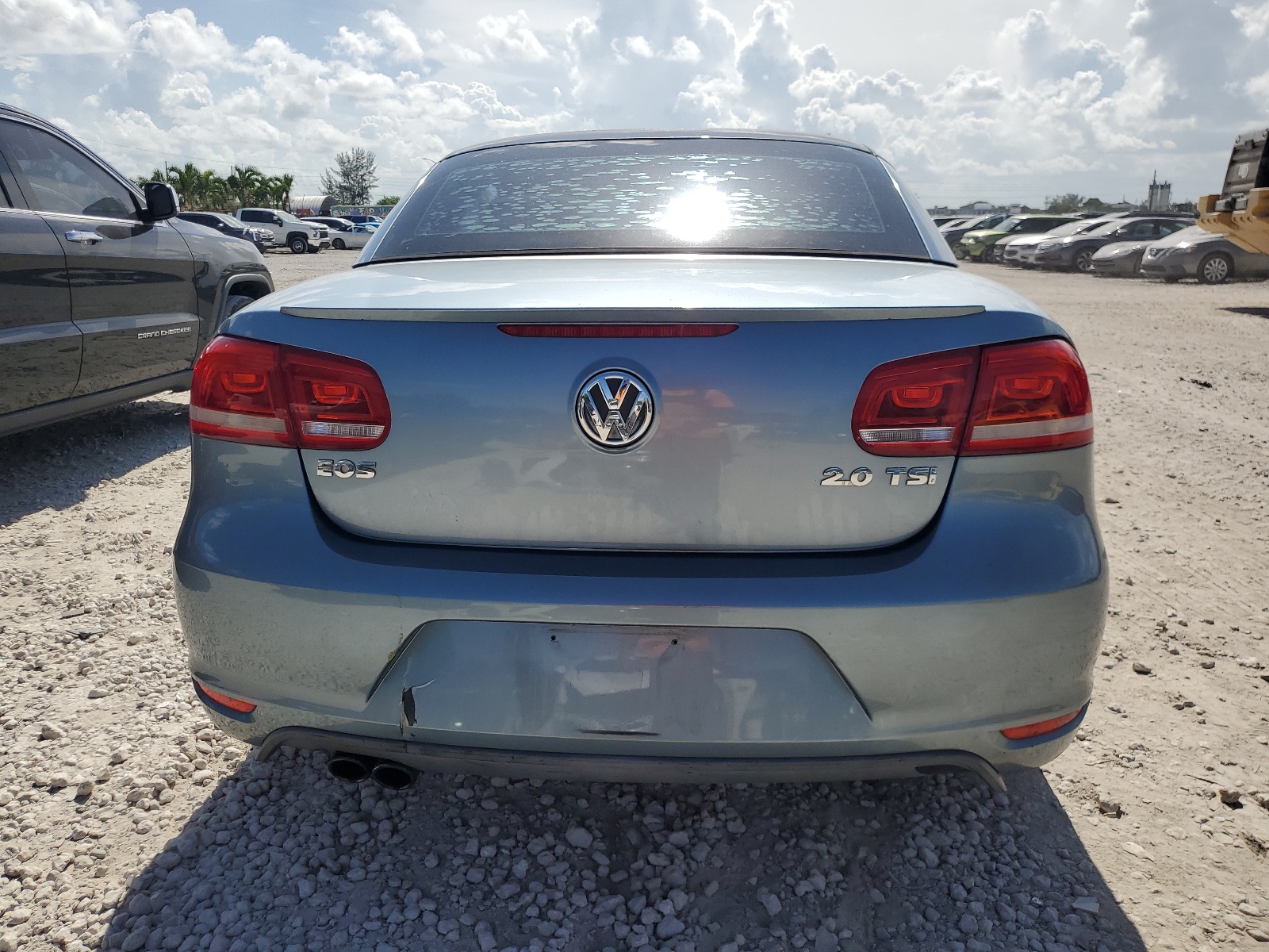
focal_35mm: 26
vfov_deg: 53.1
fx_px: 953
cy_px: 476
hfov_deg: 67.3
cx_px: 634
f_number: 1.5
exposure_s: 1/5000
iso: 50
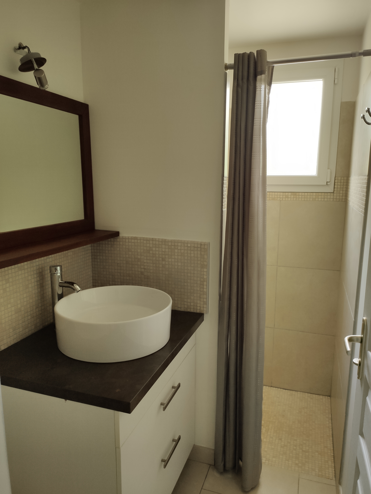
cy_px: 247
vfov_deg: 67.3
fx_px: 372
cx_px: 186
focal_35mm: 26
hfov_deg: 53.1
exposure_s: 1/100
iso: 221
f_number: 1.75
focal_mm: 4.75
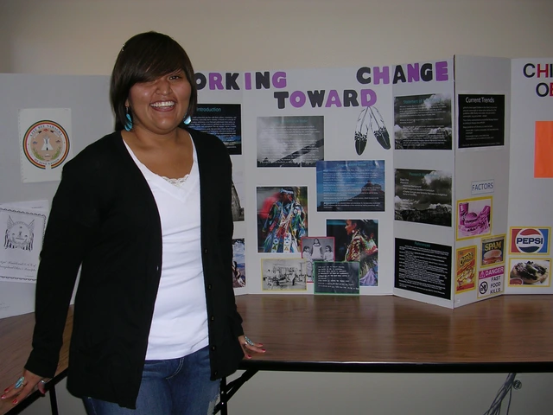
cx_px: 276
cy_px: 208
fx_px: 607
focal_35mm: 38
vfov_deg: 37.7
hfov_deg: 49.0
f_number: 2.8
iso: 50
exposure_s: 1/60.1
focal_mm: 5.8
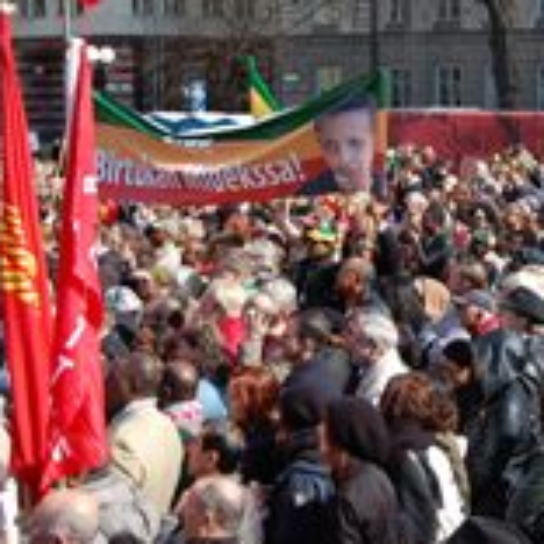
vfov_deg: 19.4
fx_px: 1582
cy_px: 183
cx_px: 293
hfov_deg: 19.5
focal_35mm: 89
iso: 200
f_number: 8
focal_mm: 22
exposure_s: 1/250
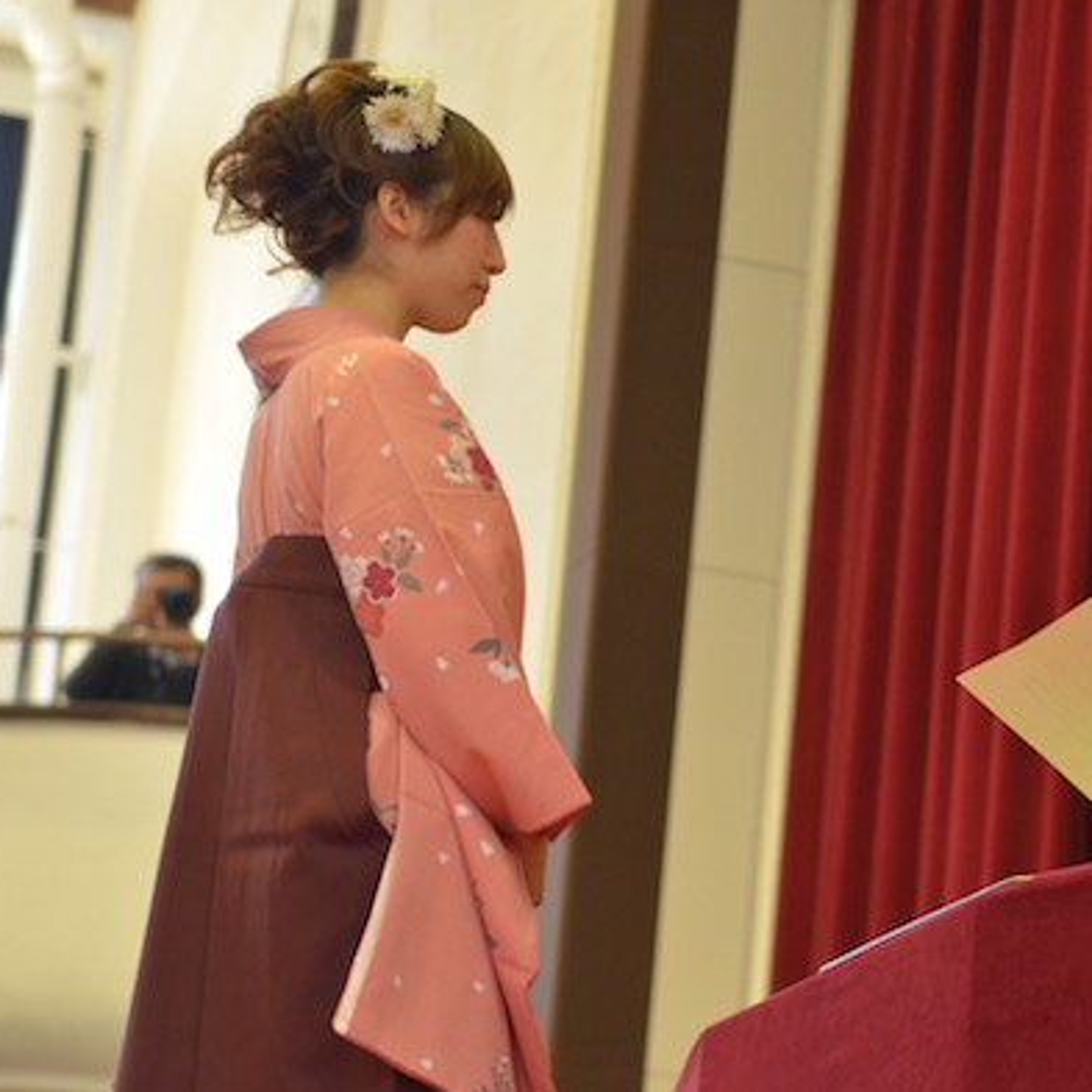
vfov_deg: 12.0
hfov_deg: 12.0
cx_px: 814
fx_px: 5198
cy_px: 549
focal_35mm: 146
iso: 1600
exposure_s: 1/350
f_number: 2.8
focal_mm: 75
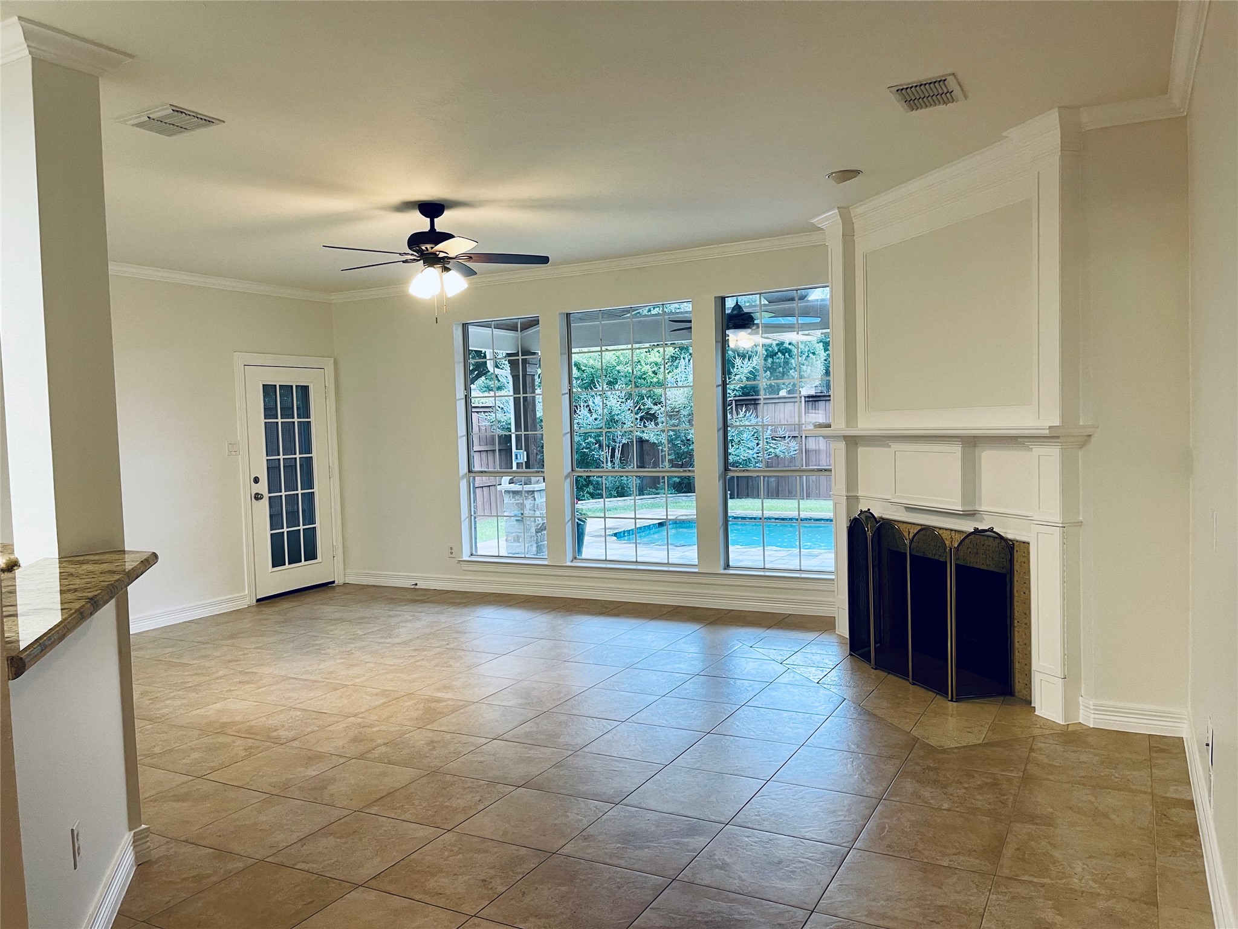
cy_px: 464
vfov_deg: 53.1
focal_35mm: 26
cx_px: 619
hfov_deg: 67.3
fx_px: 930
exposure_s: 1/60
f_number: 1.6
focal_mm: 5.1
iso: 80
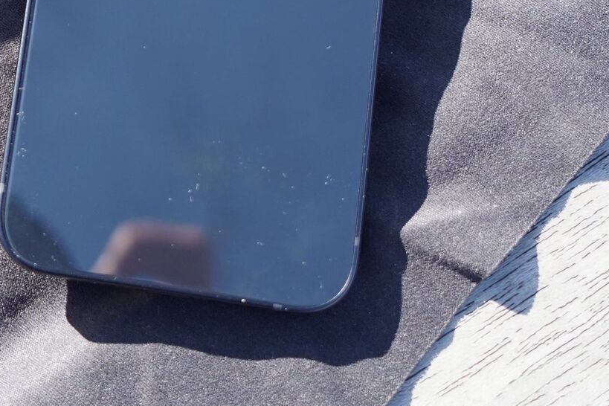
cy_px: -47
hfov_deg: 26.8
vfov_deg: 17.5
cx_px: 182
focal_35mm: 75
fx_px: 1269
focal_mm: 32
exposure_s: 1/320
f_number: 4.5
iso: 640
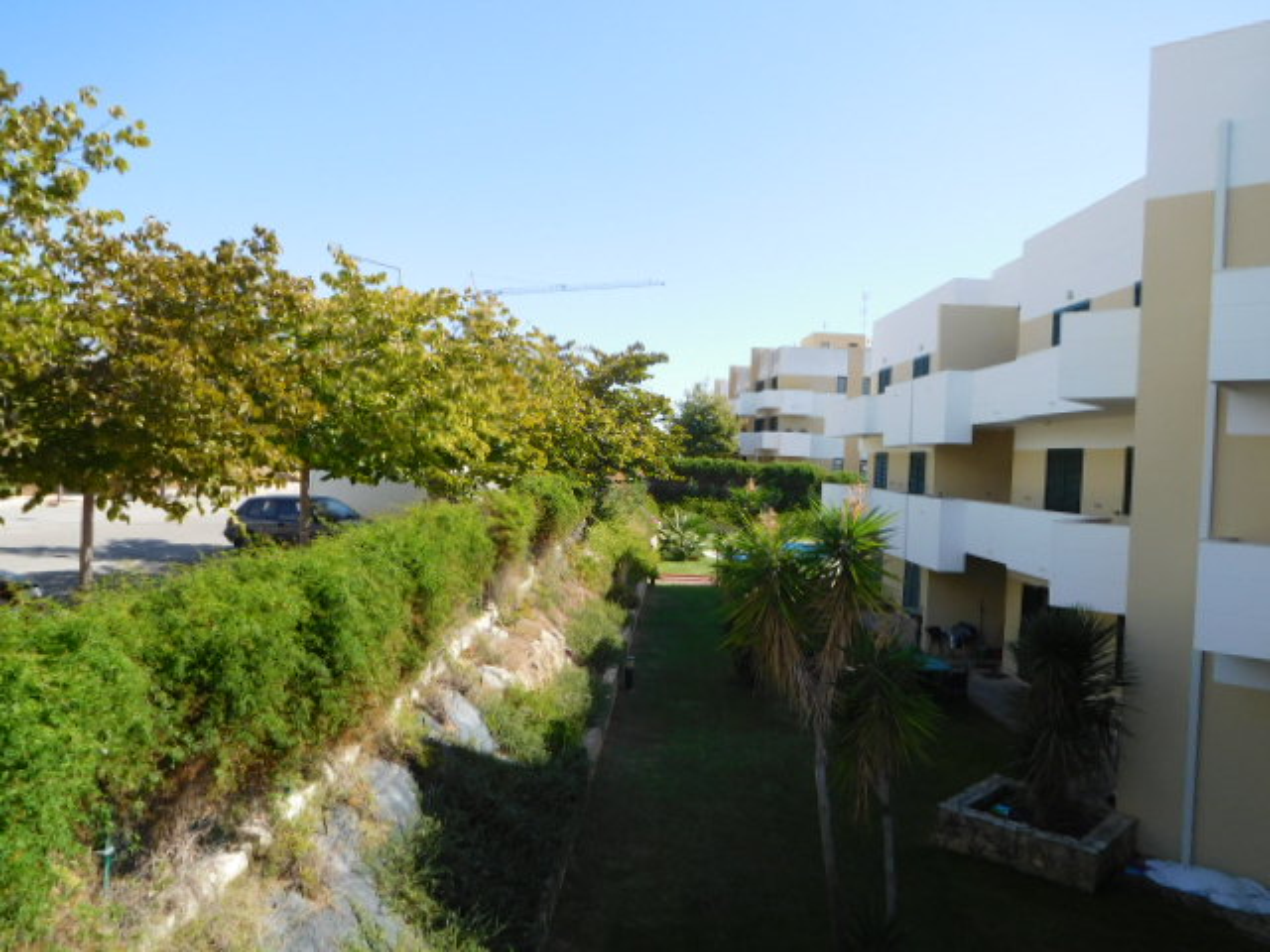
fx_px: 917
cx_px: 635
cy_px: 476
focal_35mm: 25
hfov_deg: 69.4
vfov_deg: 54.9
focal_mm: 4.5
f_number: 3.4
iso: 125
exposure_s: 1/800
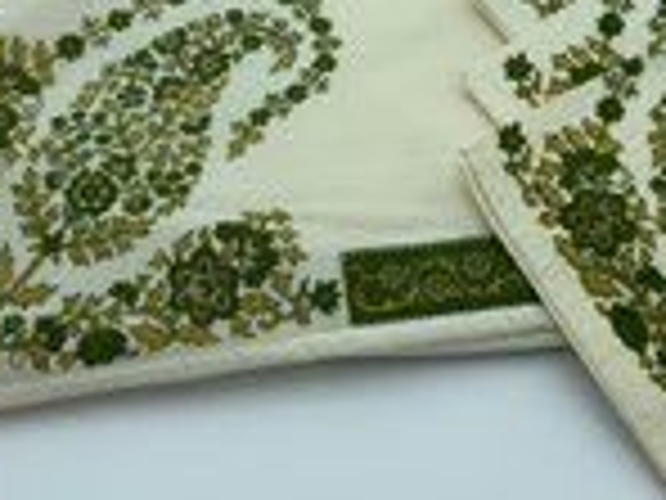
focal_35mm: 67
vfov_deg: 21.6
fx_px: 1289
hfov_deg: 28.9
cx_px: 416
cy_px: 74
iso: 16
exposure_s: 1/545
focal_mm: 3
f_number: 1.8
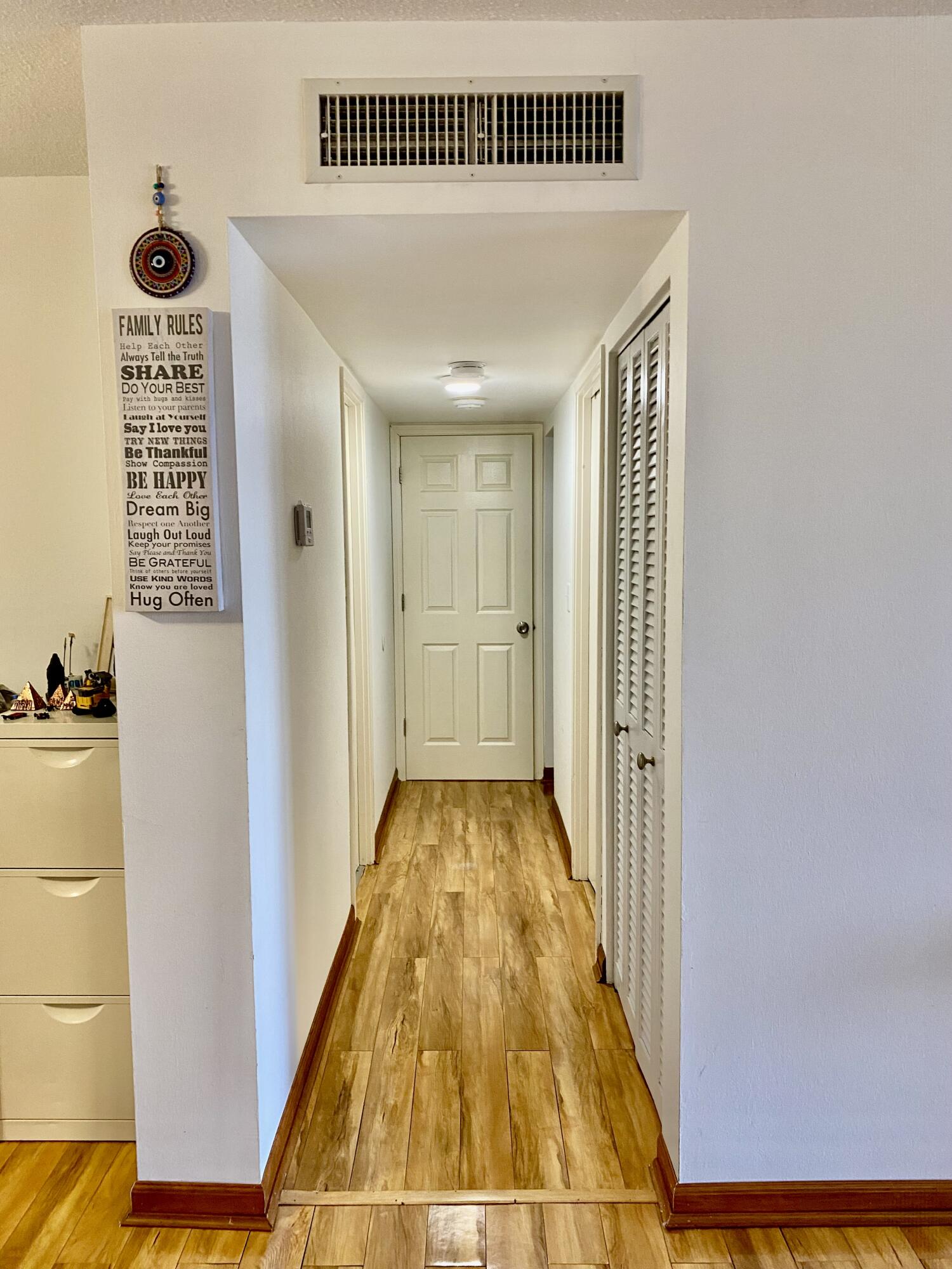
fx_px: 953
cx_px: 476
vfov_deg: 67.3
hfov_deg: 53.1
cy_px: 634
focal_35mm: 26
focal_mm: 4.25
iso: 160
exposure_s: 1/60
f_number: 1.8
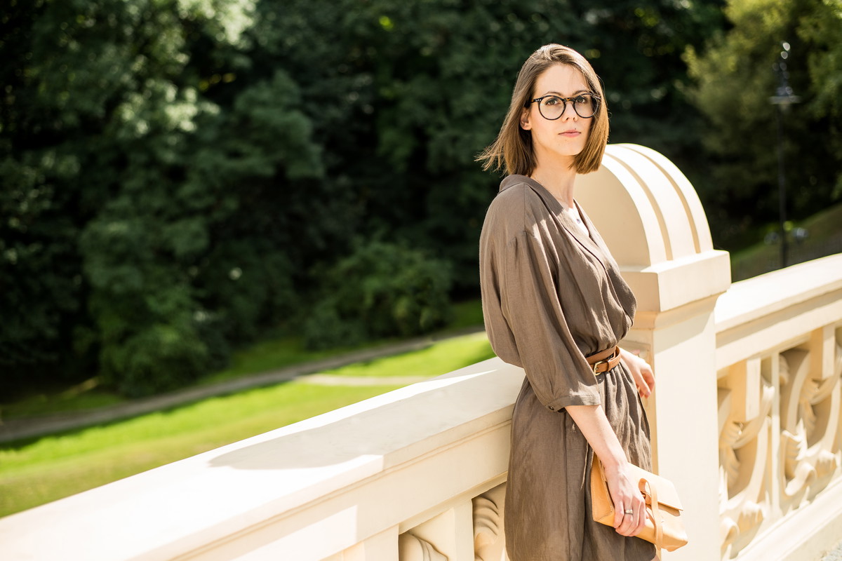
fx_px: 1169
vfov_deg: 27.0
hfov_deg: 39.6
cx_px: 421
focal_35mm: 50
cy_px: 280
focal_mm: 50
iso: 100
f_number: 2.5
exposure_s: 1/1250
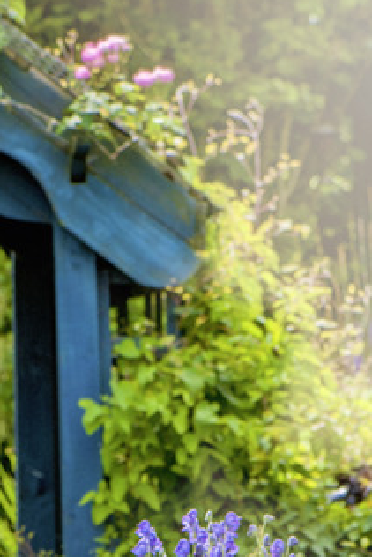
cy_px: 867
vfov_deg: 5.2
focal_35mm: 389
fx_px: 6022
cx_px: 79
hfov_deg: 3.5
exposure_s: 1/200
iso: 320
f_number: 8
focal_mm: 105
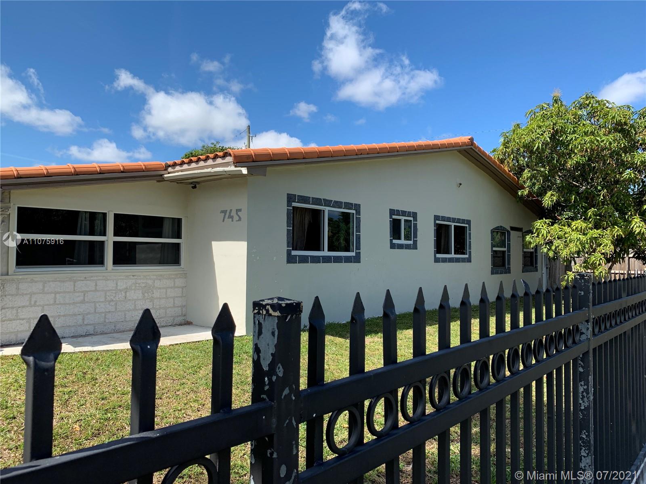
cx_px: 323
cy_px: 242
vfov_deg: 53.1
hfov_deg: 67.3
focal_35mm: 26
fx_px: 485
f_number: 1.8
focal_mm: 4.25
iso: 25
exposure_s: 1/1610
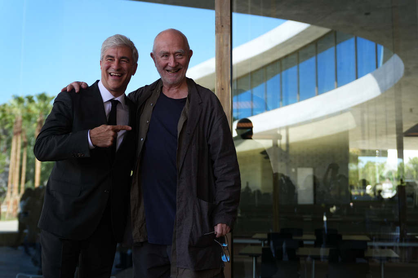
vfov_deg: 31.2
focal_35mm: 43
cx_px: 209
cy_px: 139
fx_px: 499
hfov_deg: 45.4
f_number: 2.8
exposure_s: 1/640
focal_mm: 43
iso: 400
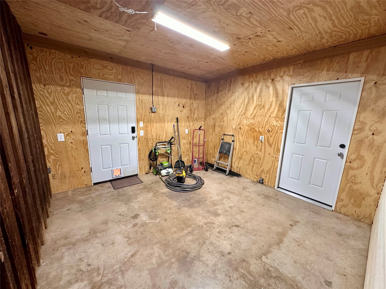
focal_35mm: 14
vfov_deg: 85.7
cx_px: 193
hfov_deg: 102.1
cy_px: 144
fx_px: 156
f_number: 2.2
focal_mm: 2.22
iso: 250
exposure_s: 1/60
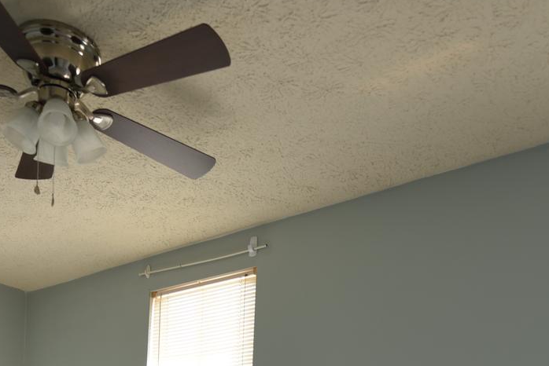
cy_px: 514
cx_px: 270
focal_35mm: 44
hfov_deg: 44.5
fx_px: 671
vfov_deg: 25.0
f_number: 2.8
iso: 100
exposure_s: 1/100
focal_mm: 15
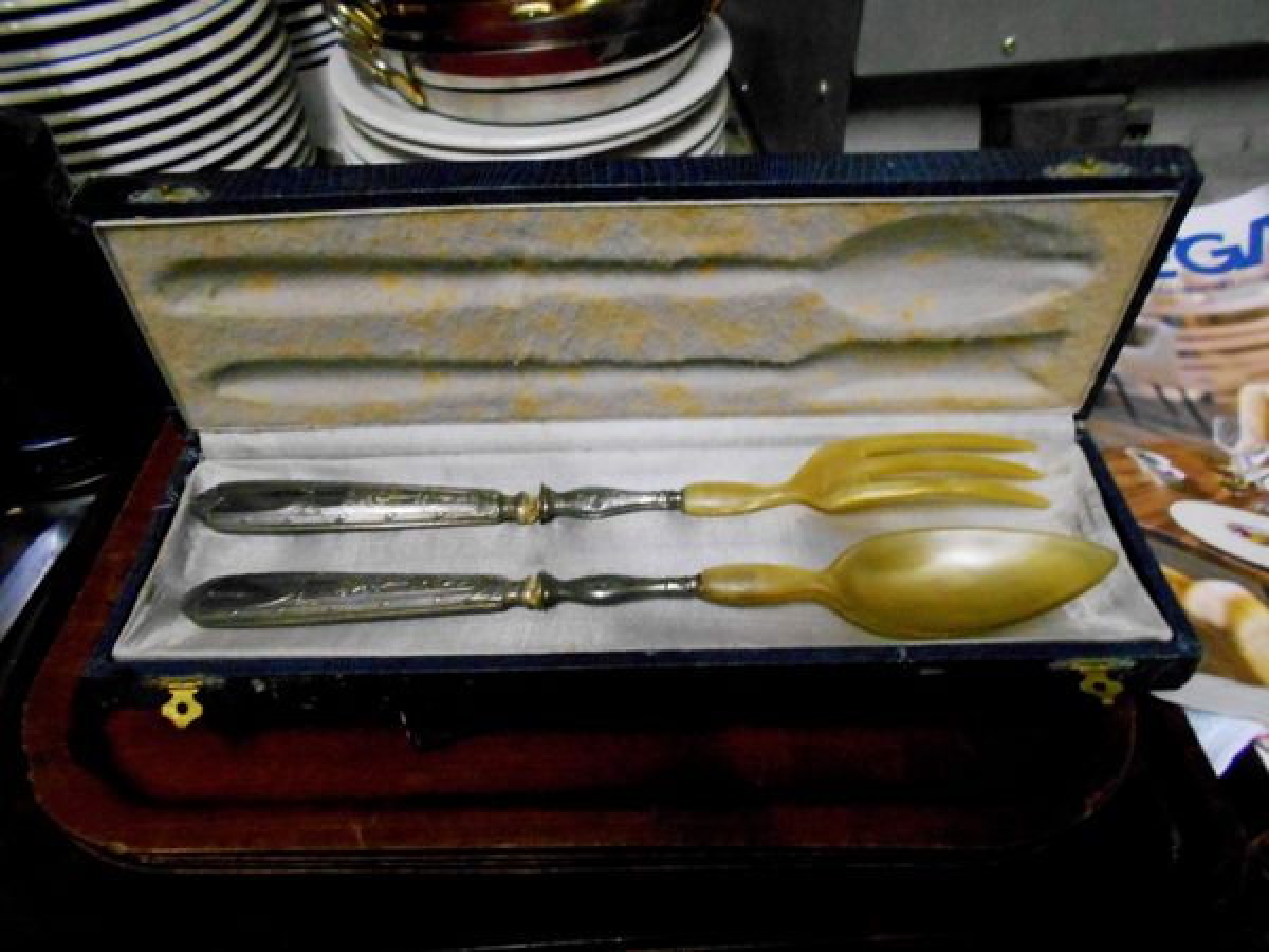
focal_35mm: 26
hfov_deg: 67.3
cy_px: 476
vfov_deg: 53.1
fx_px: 953
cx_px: 634
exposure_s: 1/15
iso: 640
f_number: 3.2
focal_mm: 4.6
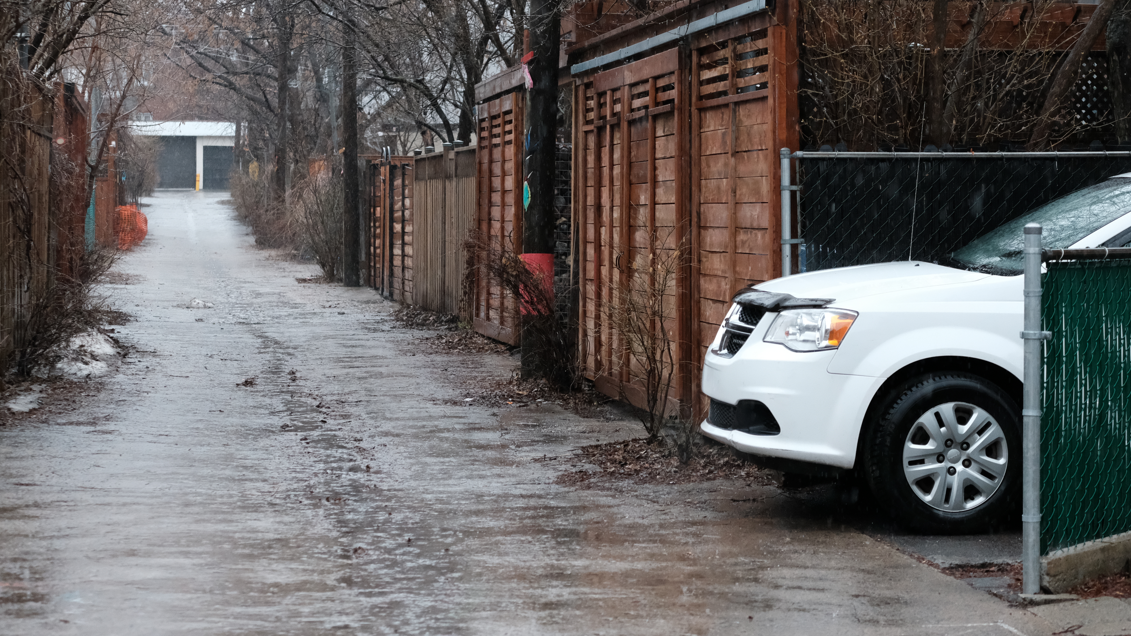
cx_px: 567
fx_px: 2849
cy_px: 243
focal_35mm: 95
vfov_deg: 12.7
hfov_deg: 22.5
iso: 3200
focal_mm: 55
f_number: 3.5
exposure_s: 1/420
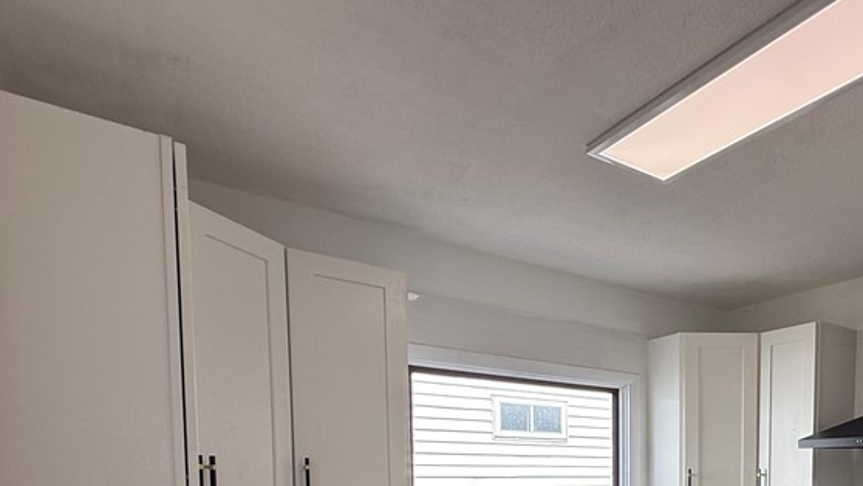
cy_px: 512
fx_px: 641
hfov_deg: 59.9
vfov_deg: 36.3
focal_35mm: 28
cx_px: 741
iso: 50
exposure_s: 1/180
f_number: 2.2
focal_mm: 2.22
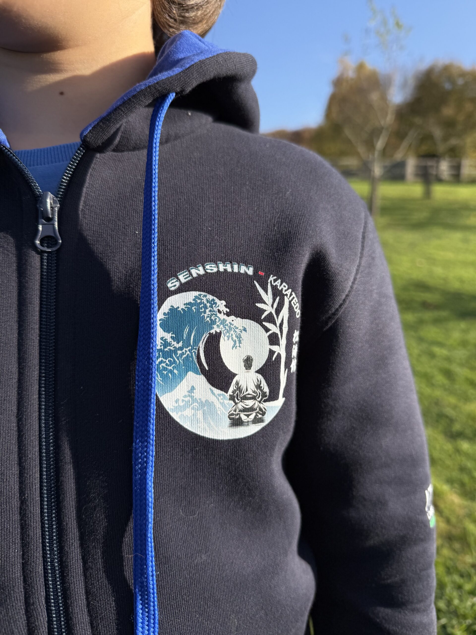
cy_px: 318
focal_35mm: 24
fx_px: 440
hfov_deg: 56.8
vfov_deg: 71.6
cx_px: 238
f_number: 1.78
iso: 80
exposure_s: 1/5714
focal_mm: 6.76
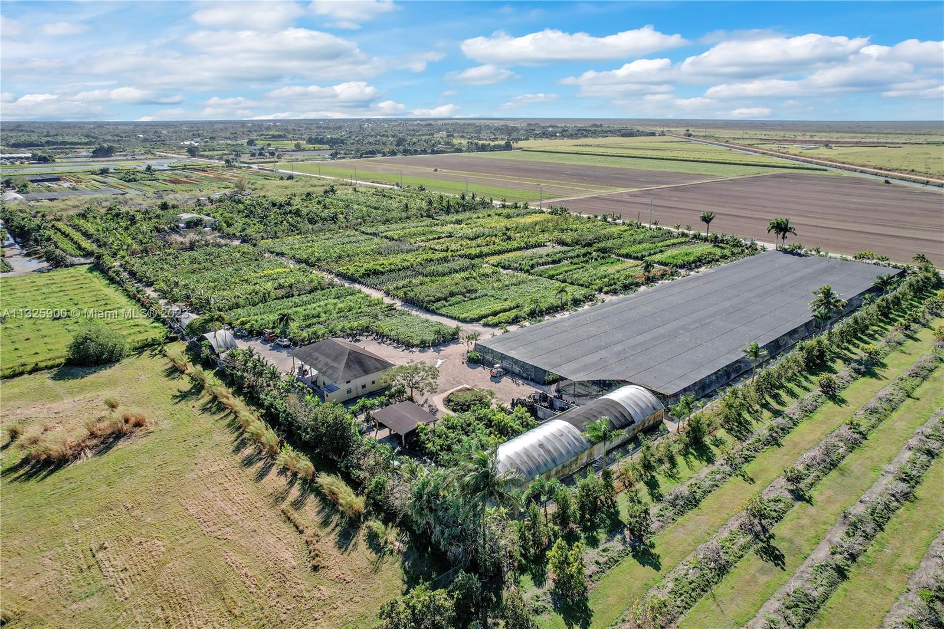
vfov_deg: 57.2
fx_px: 577
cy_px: 314
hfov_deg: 78.6
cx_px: 472
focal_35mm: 22
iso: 100
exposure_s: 1/2000
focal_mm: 8.38
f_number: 2.8
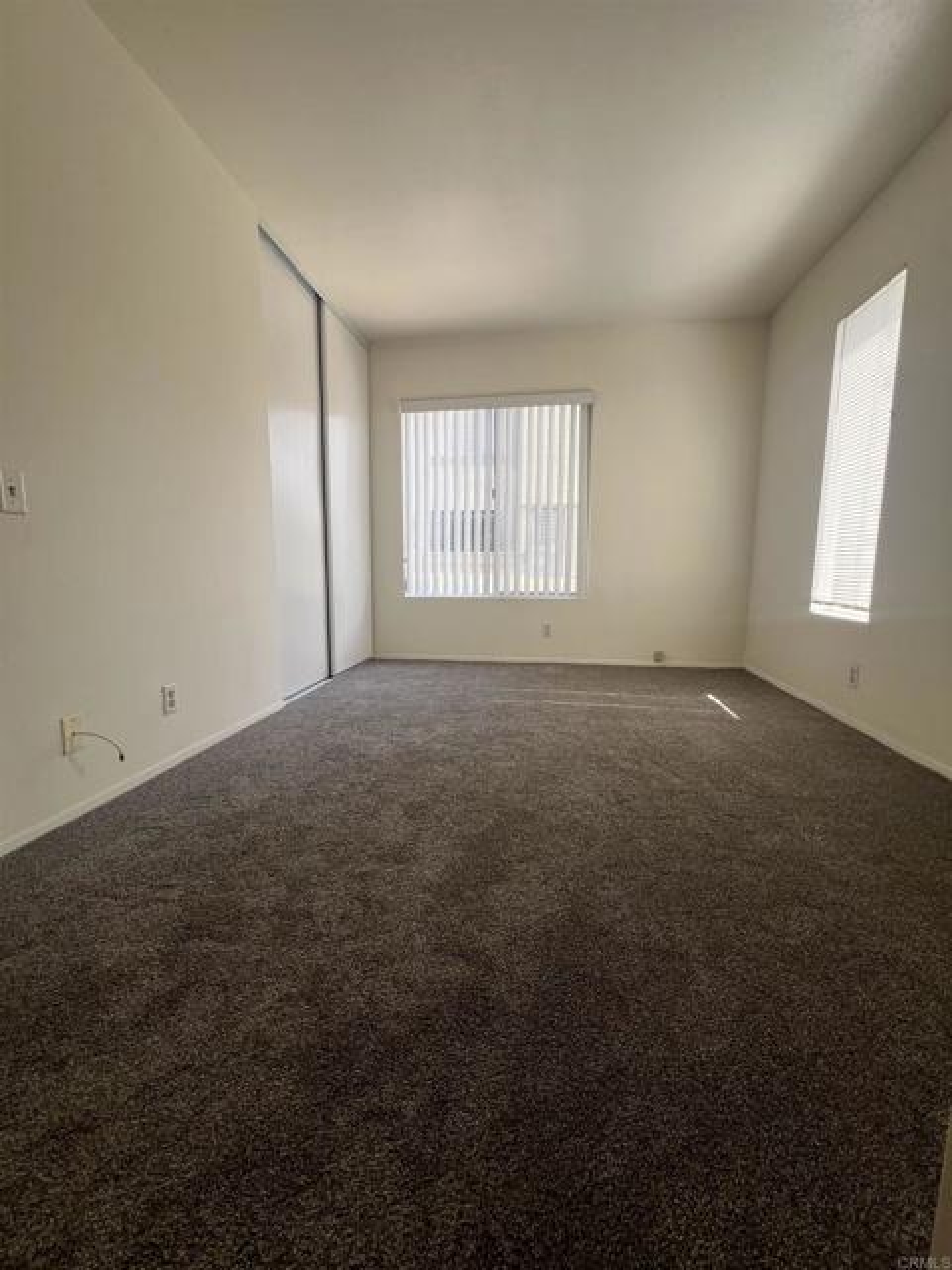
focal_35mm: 13
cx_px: 476
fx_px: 477
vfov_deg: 106.2
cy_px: 635
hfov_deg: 89.9
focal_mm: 1.57
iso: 32
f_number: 1.8
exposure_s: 1/127
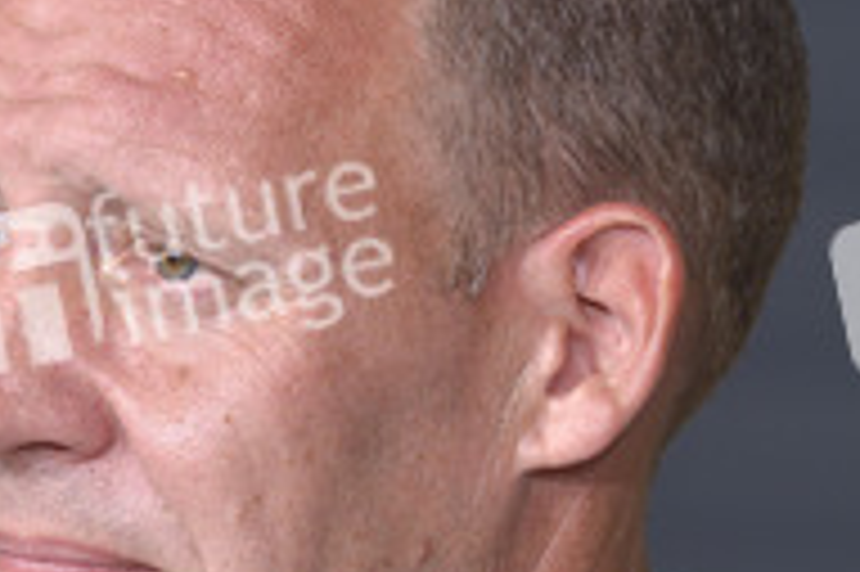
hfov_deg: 3.3
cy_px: 495
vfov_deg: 2.2
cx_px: 295
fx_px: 14989
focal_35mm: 628
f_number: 5.6
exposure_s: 1/500
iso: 400
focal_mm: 300
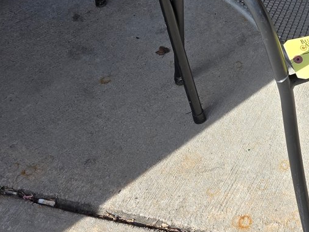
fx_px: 616
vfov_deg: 19.1
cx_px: 364
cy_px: -102
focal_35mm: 69
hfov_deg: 25.5
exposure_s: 1/2565
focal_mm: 6.3
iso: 80
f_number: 1.7
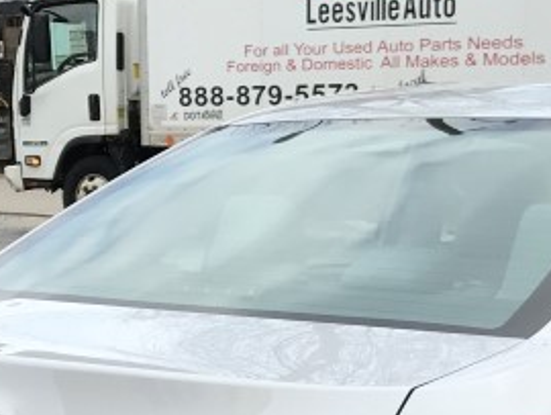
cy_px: 499
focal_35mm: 106
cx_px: 394
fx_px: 1689
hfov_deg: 18.4
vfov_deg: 13.6
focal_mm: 3.99
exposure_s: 1/1198
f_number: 1.8
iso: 20
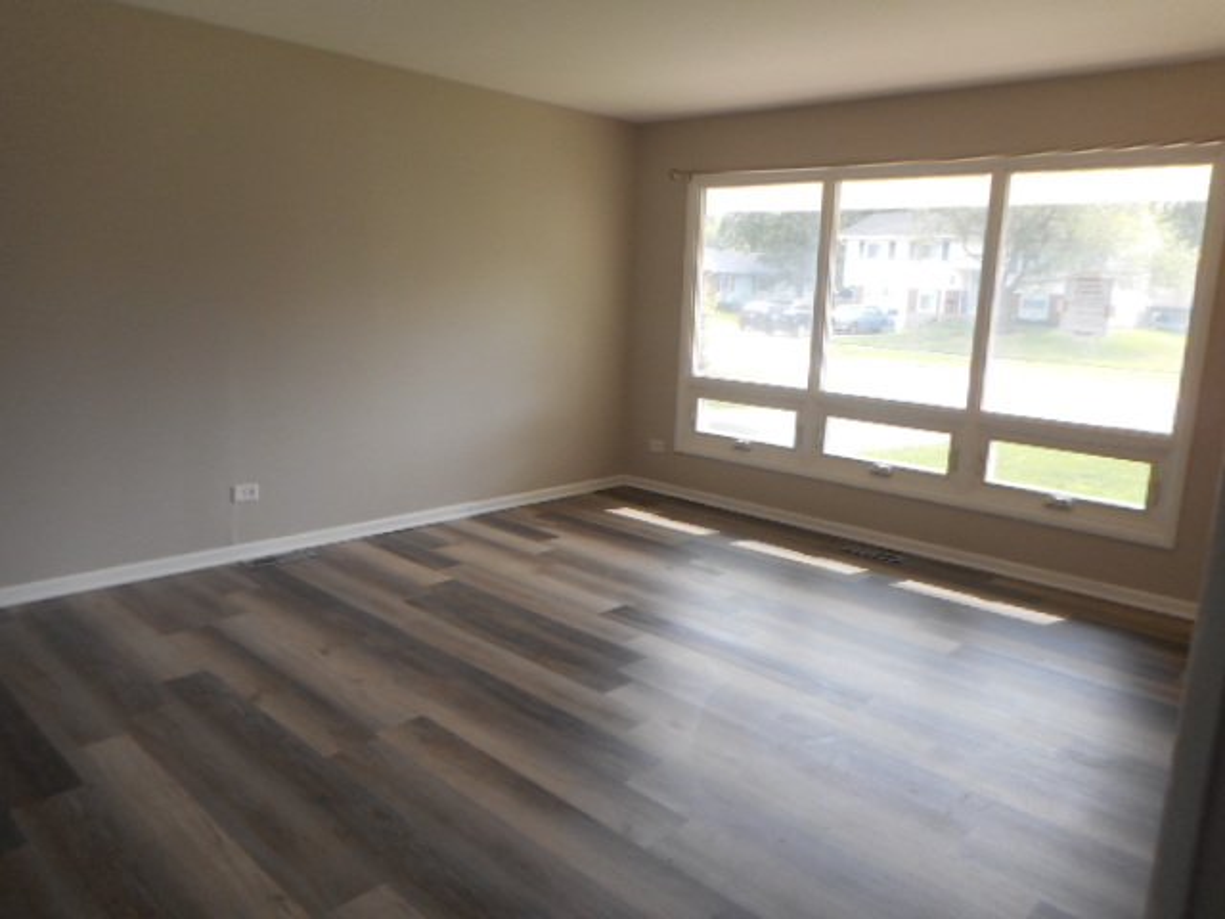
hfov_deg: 69.4
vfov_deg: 54.9
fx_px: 885
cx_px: 612
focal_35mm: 25
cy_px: 460
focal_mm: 4.5
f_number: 3.7
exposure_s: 1/40
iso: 80
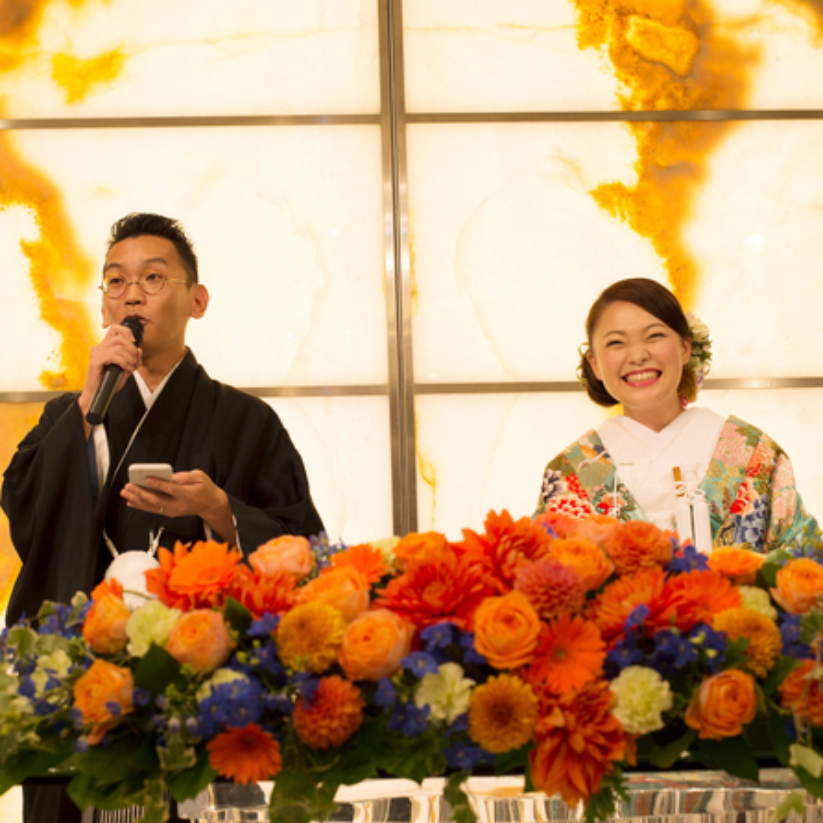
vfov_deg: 22.8
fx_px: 2044
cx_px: 331
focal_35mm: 76
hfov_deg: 22.7
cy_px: 389
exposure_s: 1/125
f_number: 6.7
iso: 800
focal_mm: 55
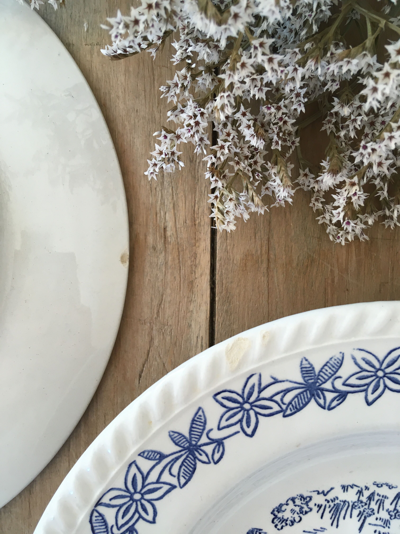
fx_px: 447
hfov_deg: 48.2
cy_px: 267
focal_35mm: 29
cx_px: 200
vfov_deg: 61.7
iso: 40
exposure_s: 1/33
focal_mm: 4.15
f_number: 2.2
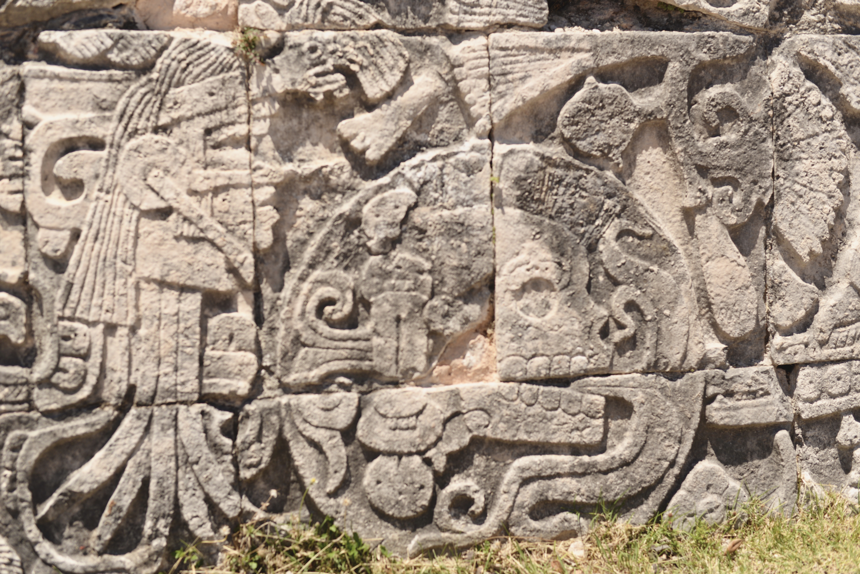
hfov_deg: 39.6
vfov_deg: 27.0
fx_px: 1195
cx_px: 430
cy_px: 287
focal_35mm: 50
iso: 125
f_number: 1.8
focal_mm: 50
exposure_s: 1/2000
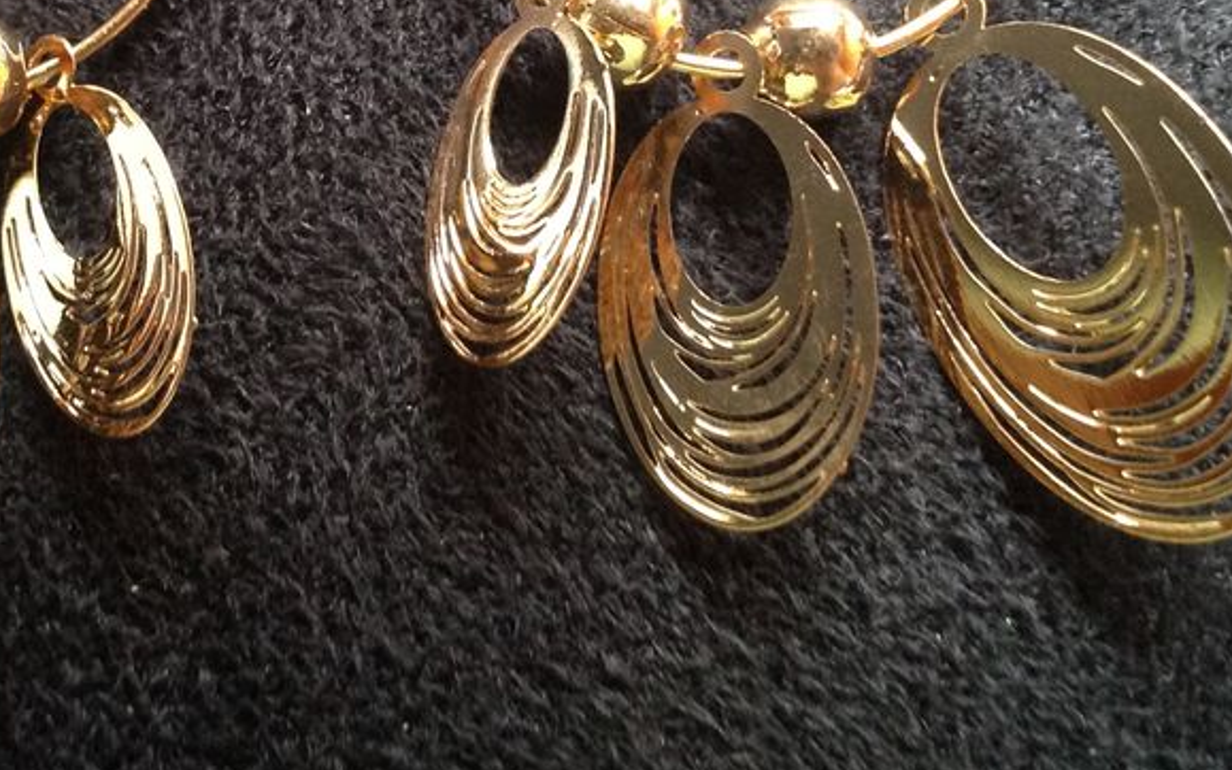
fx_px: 2149
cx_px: 398
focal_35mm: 64
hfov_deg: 31.7
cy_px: 80
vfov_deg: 19.9
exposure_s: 1/15
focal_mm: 4.28
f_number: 2.4
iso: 320
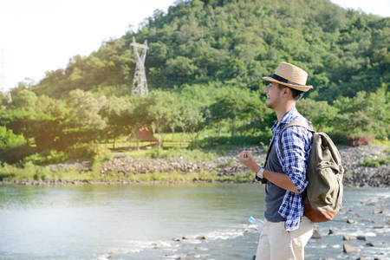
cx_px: 195
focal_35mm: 70
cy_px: 130
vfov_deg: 19.5
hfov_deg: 28.8
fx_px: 758
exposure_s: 1/250
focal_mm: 70
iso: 100
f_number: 5.6
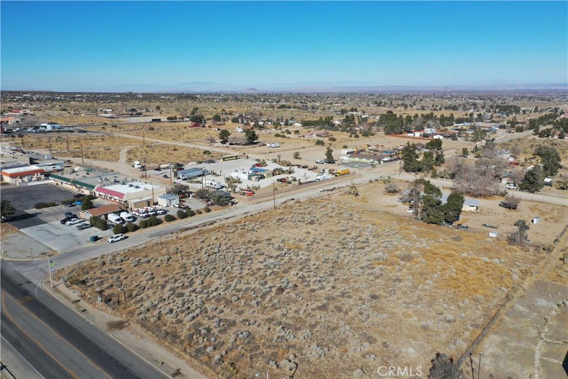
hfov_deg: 65.5
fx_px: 442
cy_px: 190
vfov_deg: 46.4
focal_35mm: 28
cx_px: 284
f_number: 6.3
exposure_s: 1/640
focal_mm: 10.26
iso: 100
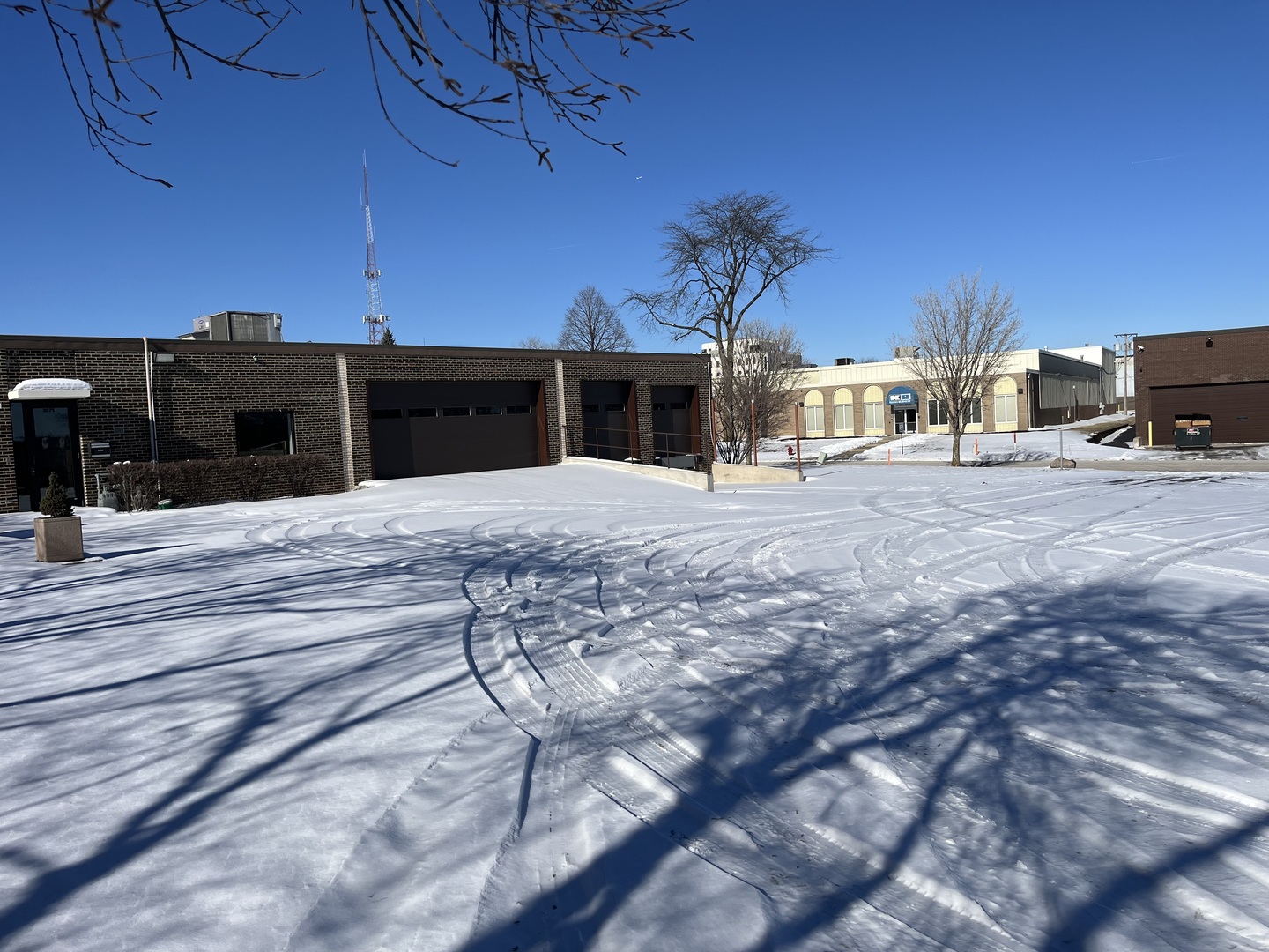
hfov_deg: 67.3
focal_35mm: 26
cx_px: 634
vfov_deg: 53.1
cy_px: 476
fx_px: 953
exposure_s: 1/9901
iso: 50
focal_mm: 5.1
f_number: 1.6
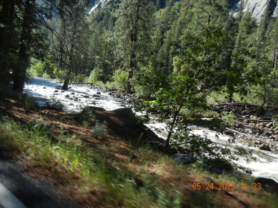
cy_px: 104
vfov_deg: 46.8
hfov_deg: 60.0
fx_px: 241
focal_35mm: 30
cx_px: 139
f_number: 3.5
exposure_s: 1/474
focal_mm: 5.4
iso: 160
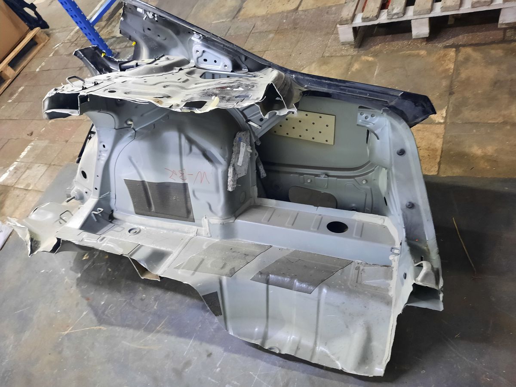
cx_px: 258
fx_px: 373
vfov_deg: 54.9
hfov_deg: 69.4
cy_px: 194
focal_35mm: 25
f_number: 2
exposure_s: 1/25
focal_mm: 4.6
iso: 400
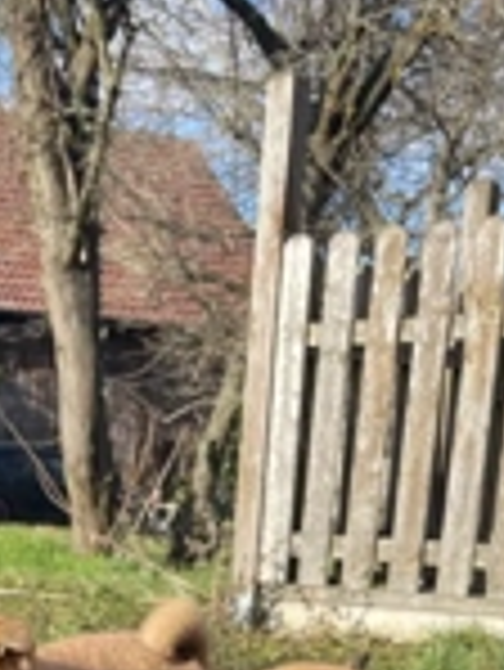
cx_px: -14
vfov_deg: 24.9
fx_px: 1299
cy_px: 886
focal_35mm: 67
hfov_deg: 21.1
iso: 32
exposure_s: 1/1048
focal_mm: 5.1
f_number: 1.6
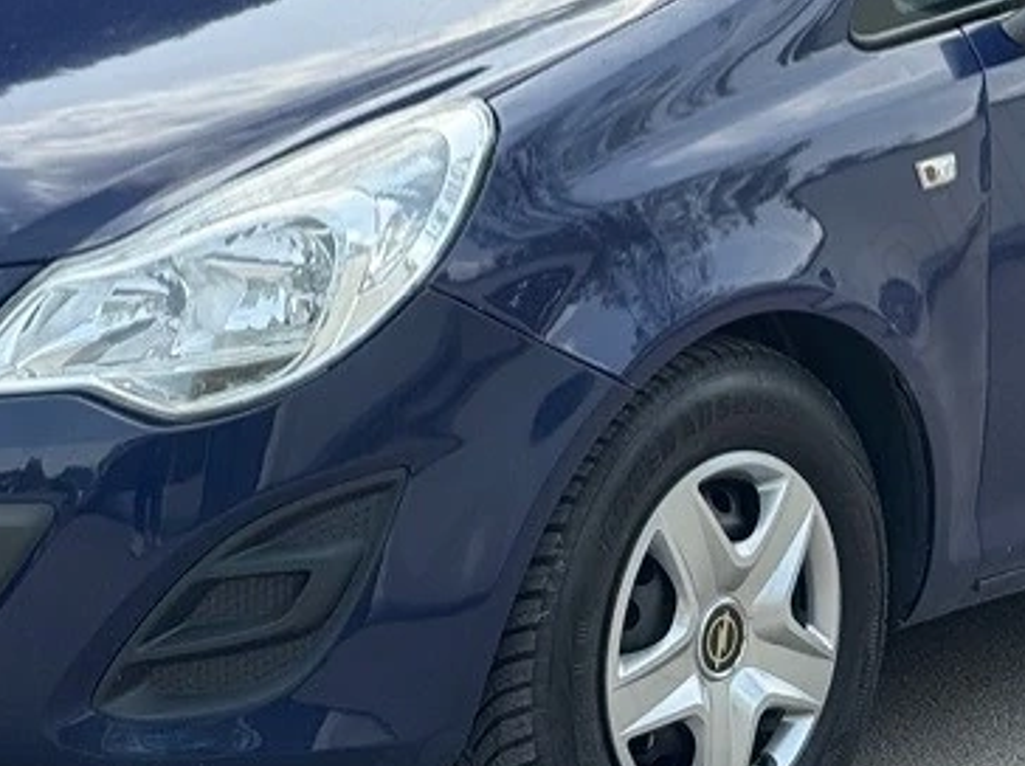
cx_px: 608
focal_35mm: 132
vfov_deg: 11.2
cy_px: 106
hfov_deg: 15.0
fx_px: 3903
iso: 64
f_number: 1.78
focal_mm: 6.76
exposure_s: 1/1215
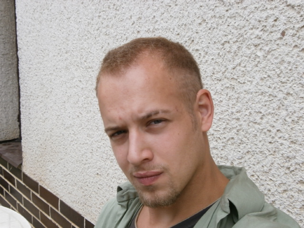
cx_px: 152
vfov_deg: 31.5
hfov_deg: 41.2
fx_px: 404
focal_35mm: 46
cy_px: 114
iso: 125
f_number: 3.8
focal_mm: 8.1
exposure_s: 1/250
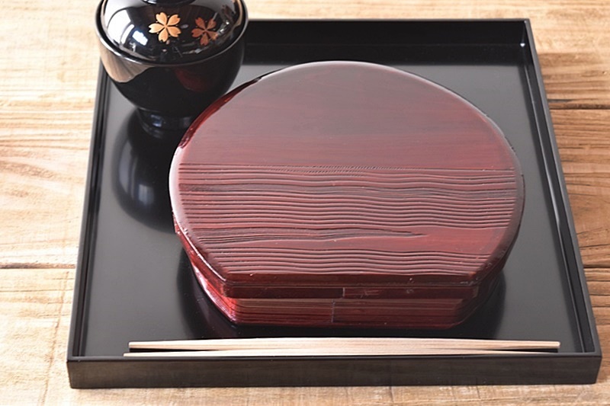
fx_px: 1398
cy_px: 203
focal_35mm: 82
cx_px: 305
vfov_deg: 16.5
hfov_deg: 24.6
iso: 800
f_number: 5.6
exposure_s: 1/2
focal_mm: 55
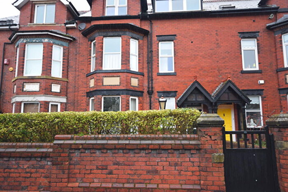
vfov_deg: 43.6
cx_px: 144
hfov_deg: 61.9
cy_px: 96
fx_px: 240
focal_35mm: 30
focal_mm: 20
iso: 400
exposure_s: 1/80
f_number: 5.6
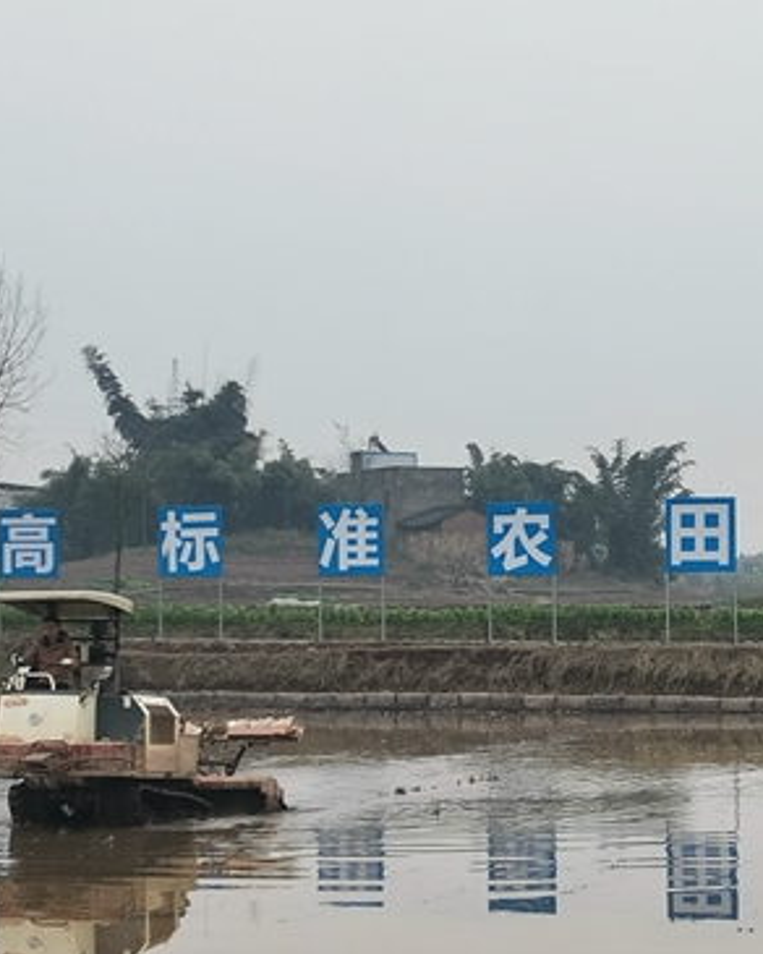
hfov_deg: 17.2
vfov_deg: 21.5
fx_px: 2512
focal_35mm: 89
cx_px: 570
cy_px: 583
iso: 50
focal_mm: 4.75
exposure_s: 1/359
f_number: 1.8
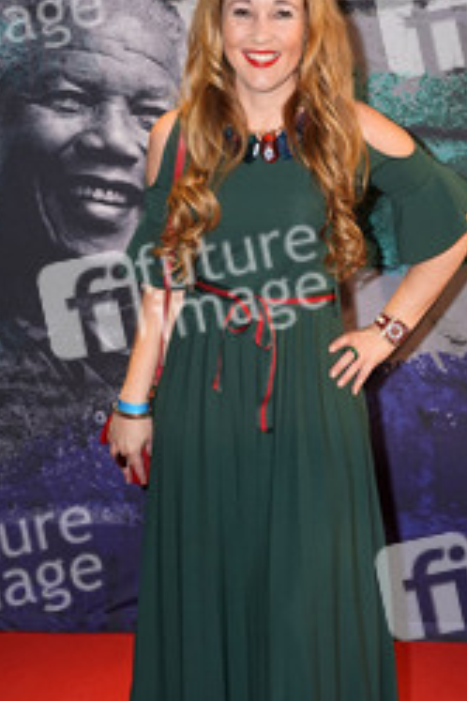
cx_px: 264
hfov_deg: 19.7
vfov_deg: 29.1
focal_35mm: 69
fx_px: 1343
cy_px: 434
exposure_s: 1/125
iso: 1250
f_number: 7.1
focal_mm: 43
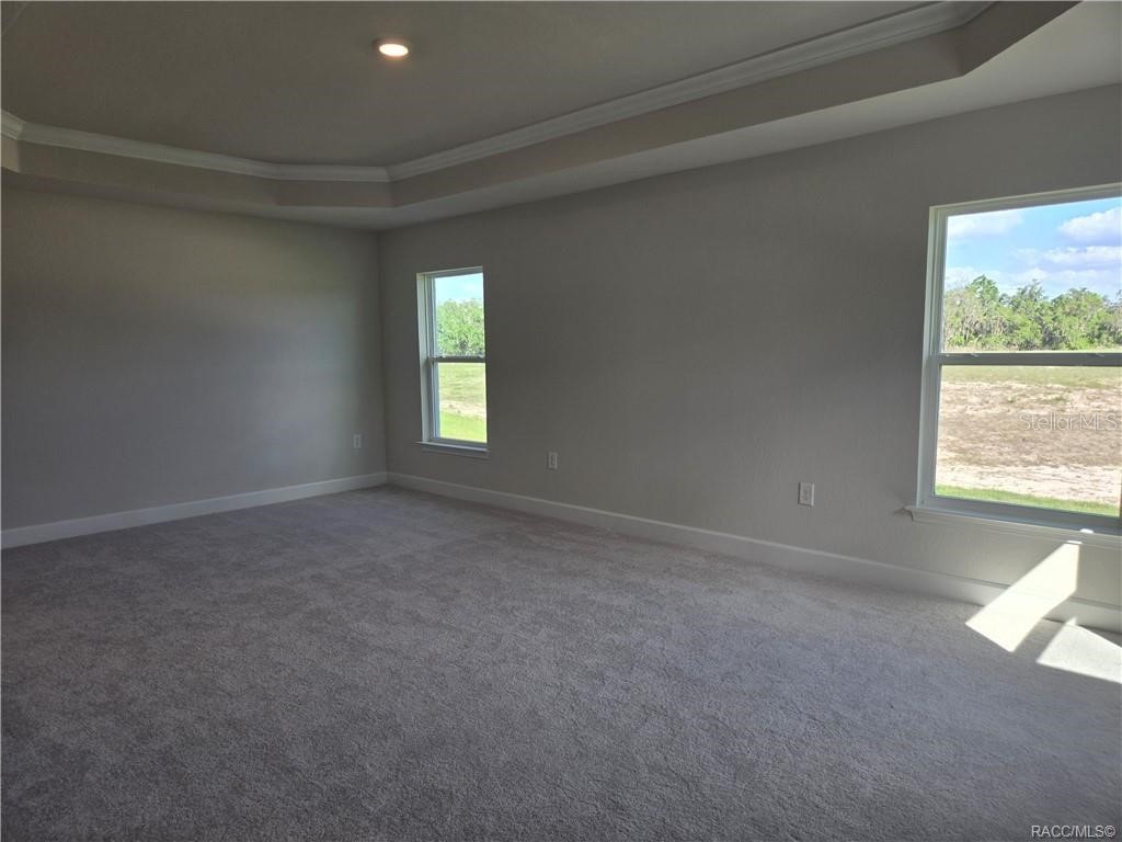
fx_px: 745
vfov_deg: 58.9
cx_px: 561
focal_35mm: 23
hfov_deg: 73.9
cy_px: 421
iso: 25
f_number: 1.8
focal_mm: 5.4
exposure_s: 1/266
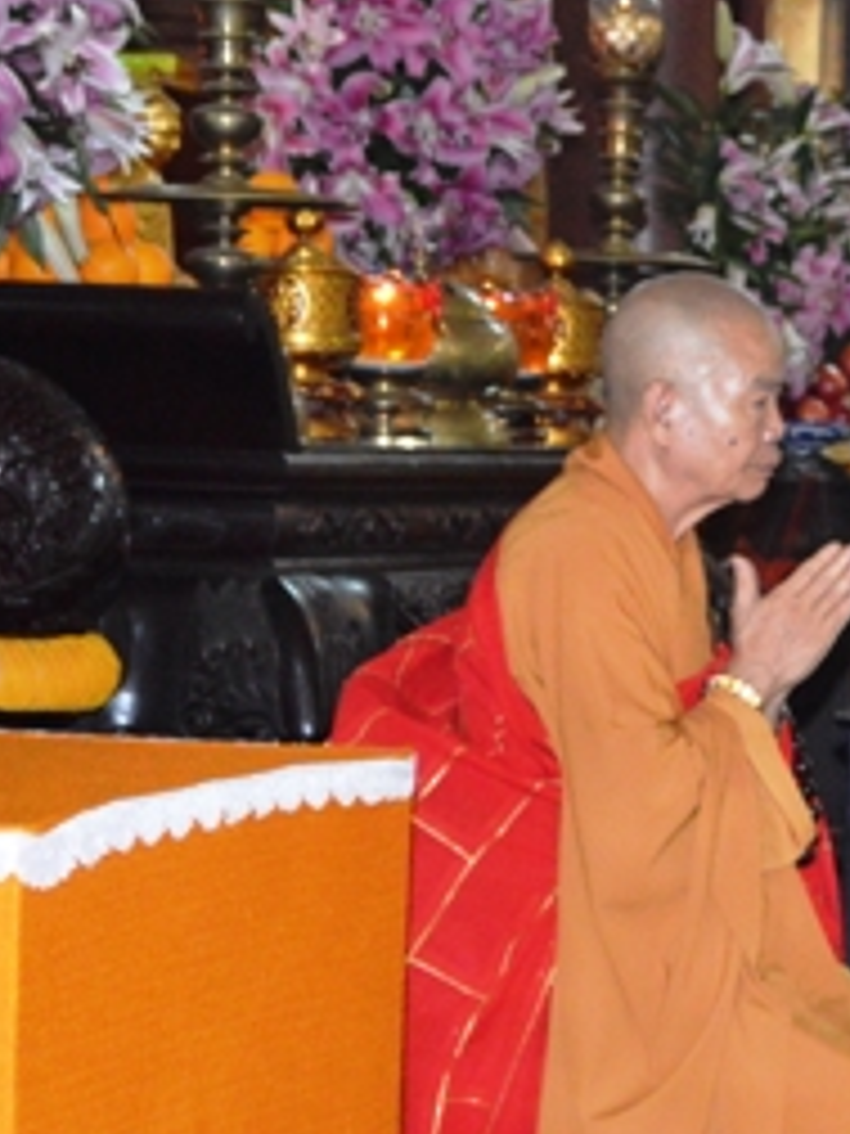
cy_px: 711
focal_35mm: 176
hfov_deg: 8.3
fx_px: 5762
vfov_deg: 11.2
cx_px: 1178
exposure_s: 1/60
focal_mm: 48
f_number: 5.6
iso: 3200
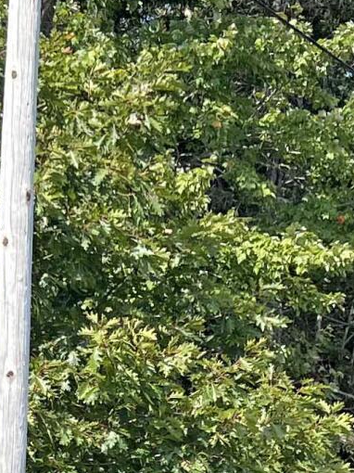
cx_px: 148
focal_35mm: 153
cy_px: 481
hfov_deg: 9.7
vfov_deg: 12.7
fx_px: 2088
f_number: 1.5
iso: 50
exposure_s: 1/1779
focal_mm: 5.7
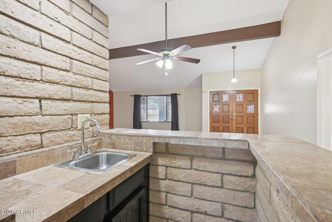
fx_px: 157
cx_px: 166
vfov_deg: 70.4
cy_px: 111
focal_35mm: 17
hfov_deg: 93.3
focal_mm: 17
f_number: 8
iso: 500
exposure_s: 1/6
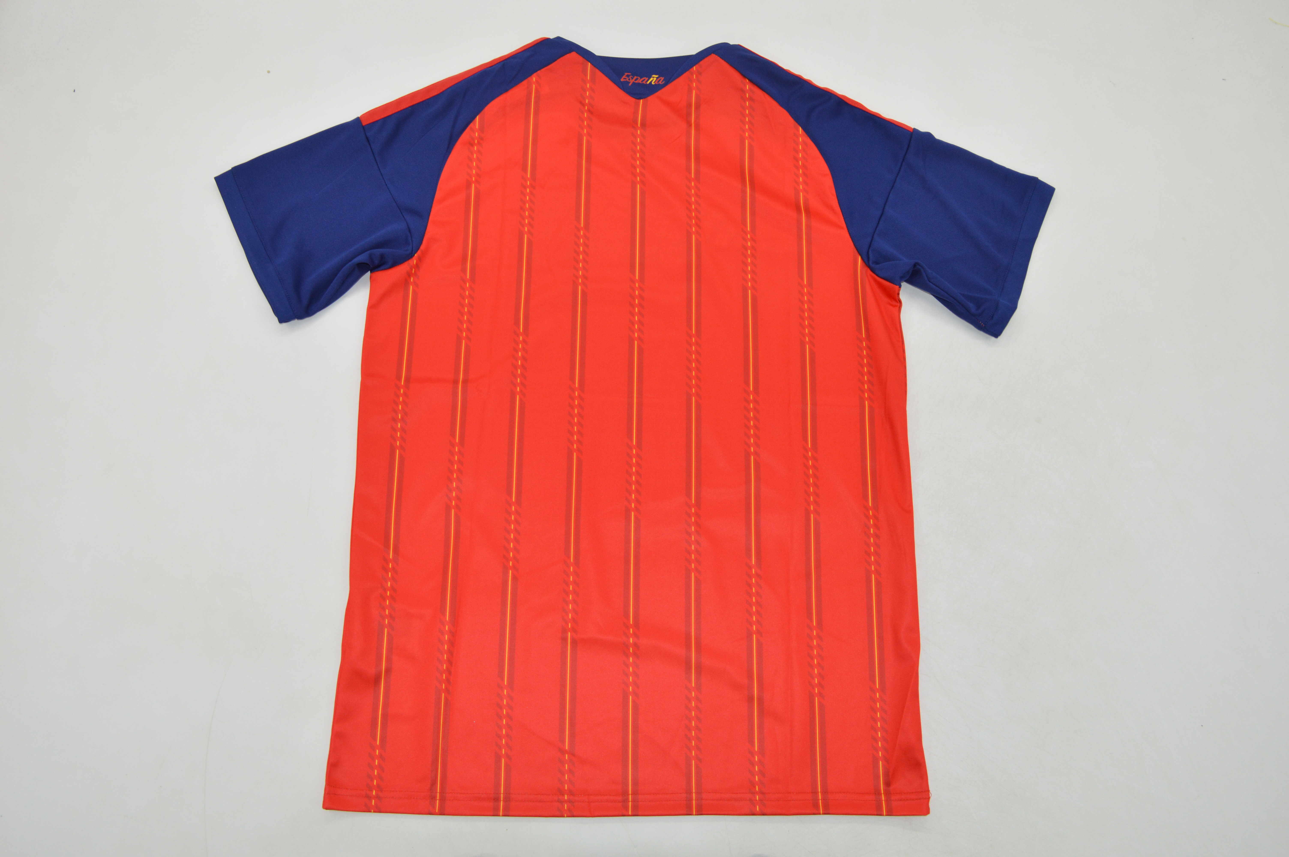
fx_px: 1127
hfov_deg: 59.5
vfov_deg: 41.6
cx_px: 644
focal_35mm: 32
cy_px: 428
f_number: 8
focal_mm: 21
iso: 400
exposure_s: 1/200
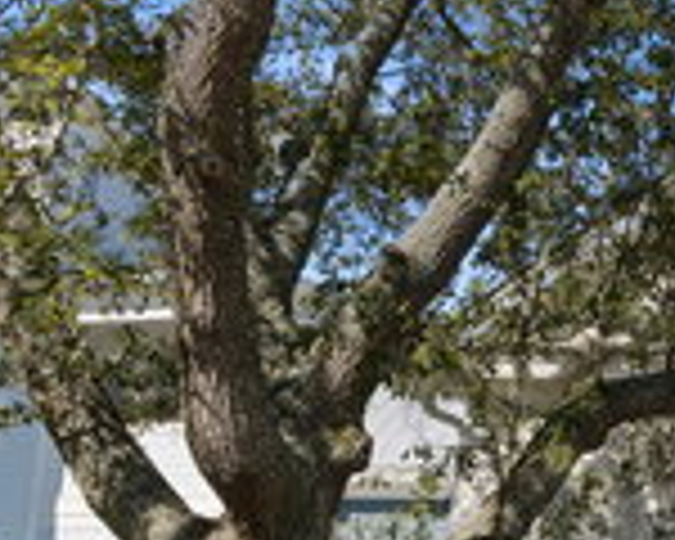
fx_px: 1251
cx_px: 1058
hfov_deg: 23.2
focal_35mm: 63
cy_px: 452
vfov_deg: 23.9
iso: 100
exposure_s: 1/50
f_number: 9
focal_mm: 13
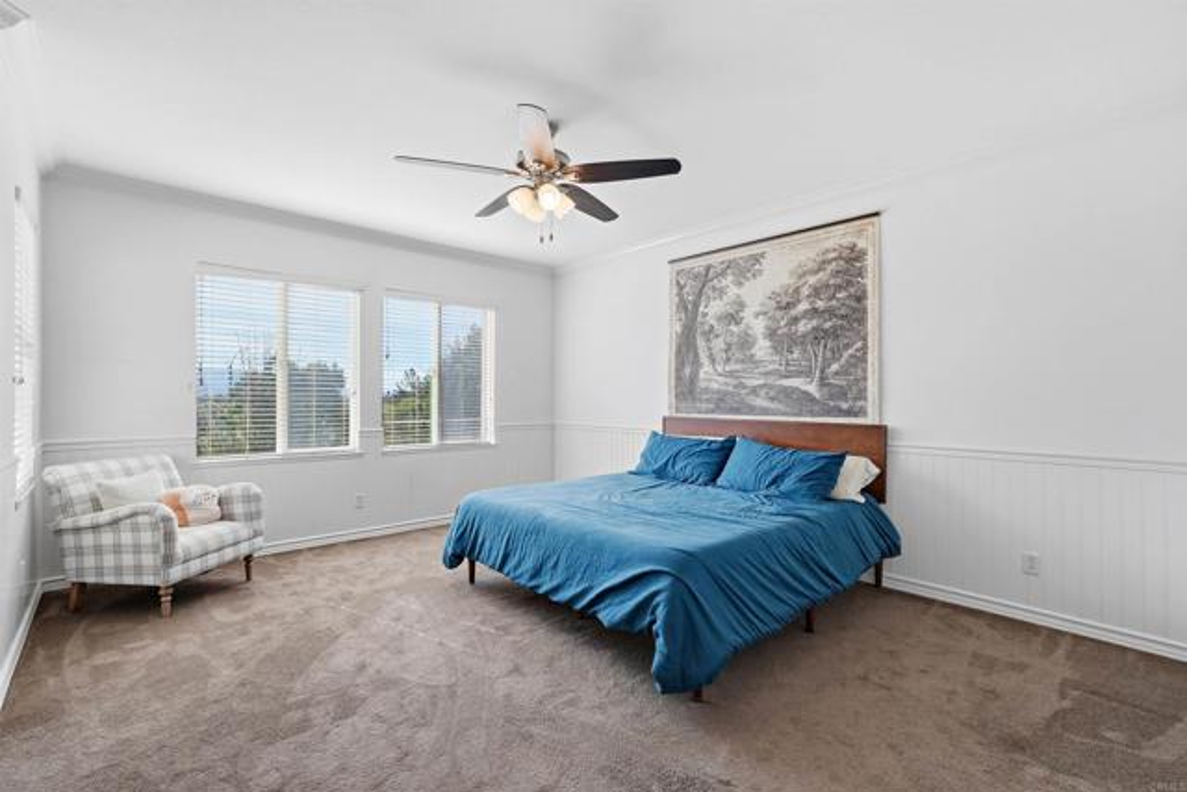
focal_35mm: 16
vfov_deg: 73.8
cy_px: 396
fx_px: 528
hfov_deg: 96.7
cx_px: 594
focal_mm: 16
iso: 100
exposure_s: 1/15
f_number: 4.5
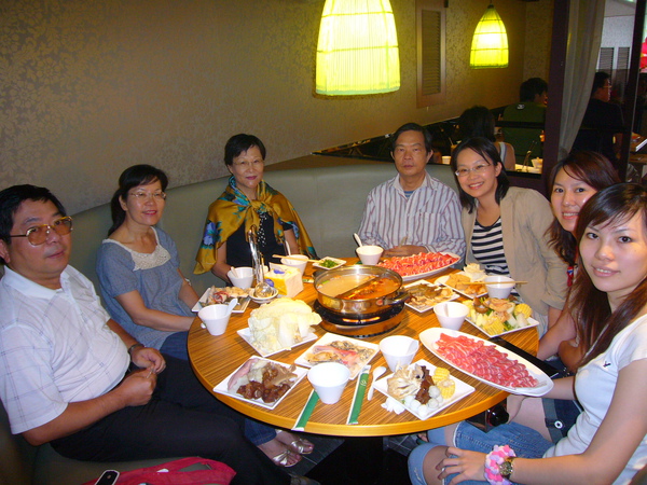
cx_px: 324
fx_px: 523
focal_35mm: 28
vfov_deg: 49.7
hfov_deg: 63.4
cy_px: 242
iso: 125
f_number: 2.8
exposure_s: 1/8
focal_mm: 4.6
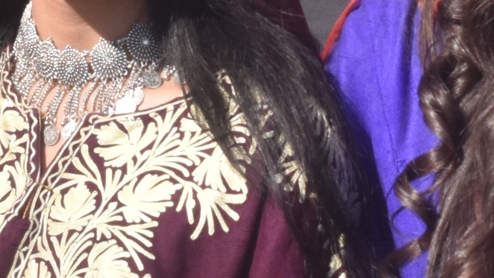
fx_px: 5148
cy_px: -6
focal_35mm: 393
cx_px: 460
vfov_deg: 3.1
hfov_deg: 5.5
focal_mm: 50
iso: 200
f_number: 9
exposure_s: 1/320
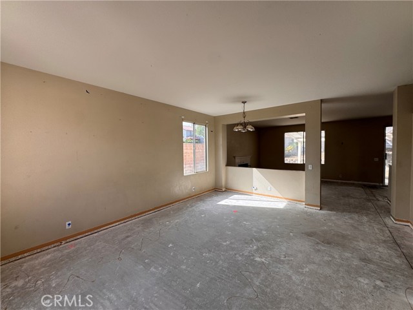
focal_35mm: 14
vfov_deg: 85.7
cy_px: 155
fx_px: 167
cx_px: 206
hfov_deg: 102.1
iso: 40
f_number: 2.2
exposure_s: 1/320
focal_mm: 2.22
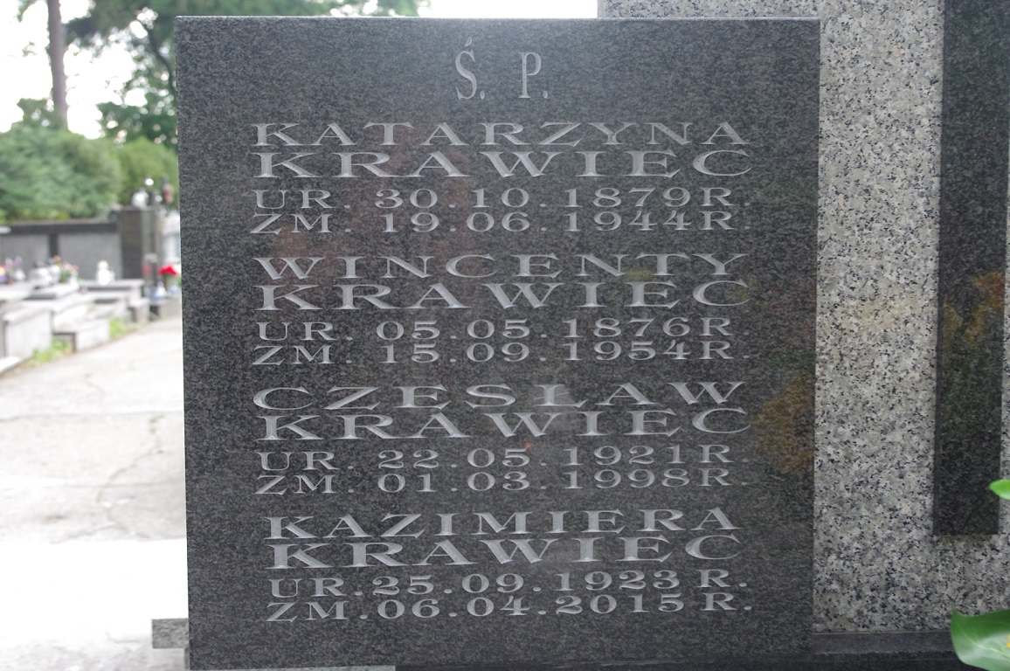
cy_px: 336
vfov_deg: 25.9
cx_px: 505
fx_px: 1457
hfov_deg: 38.2
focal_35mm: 52
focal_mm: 35
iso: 1600
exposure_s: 1/200
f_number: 6.3
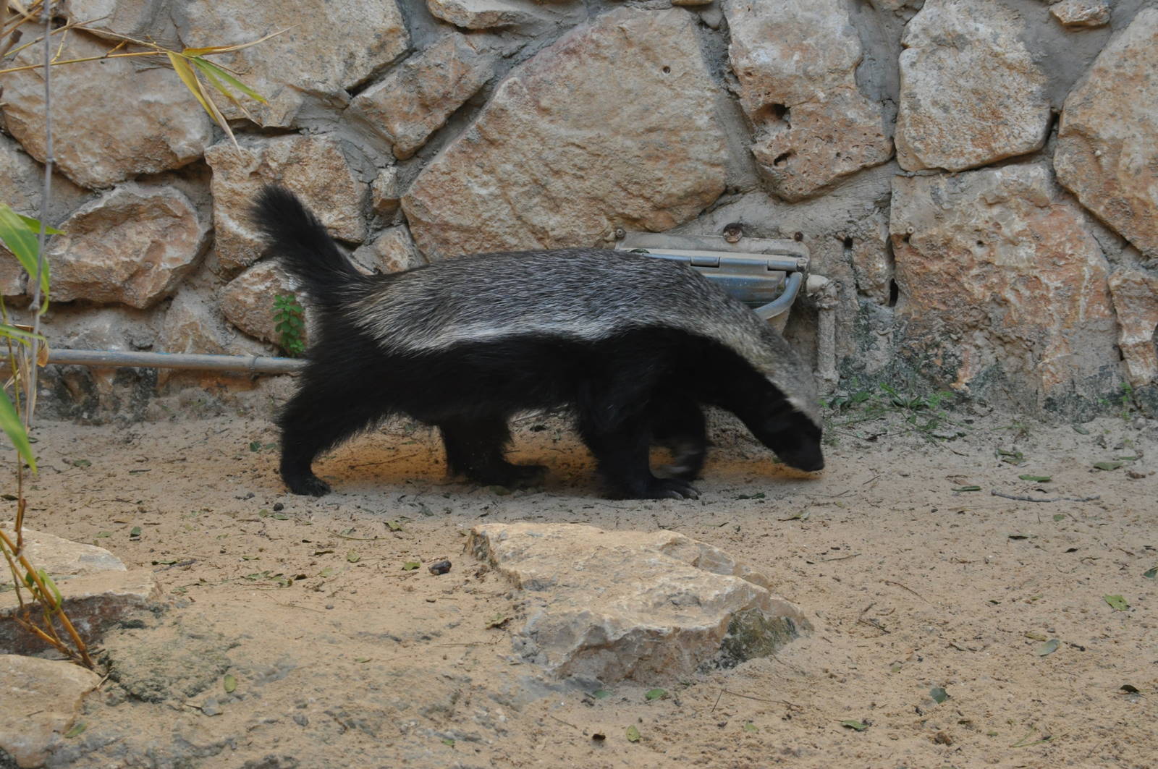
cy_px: 384
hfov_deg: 16.7
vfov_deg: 11.1
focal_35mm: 123
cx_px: 579
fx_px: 3952
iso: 1000
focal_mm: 82
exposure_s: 1/250
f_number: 8
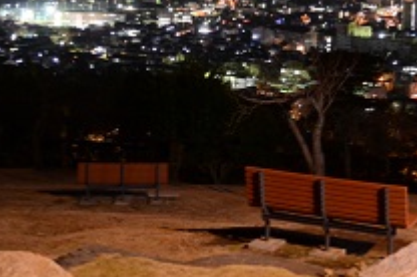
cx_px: 345
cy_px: -40
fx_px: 902
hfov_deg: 25.5
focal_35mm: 78
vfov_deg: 16.8
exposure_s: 1
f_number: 3.5
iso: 800
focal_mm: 18
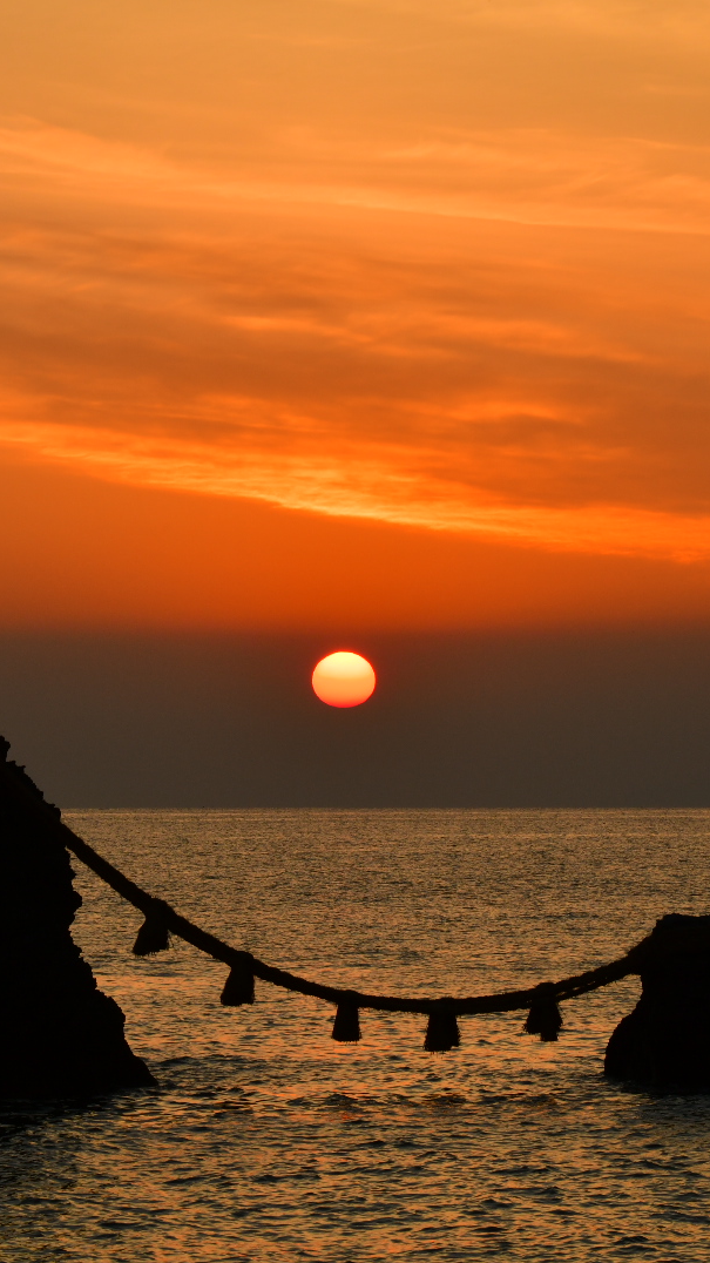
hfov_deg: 5.9
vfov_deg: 10.5
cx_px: 244
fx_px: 6863
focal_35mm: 205
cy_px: 633
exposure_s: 1/320
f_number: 16
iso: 250
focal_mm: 130
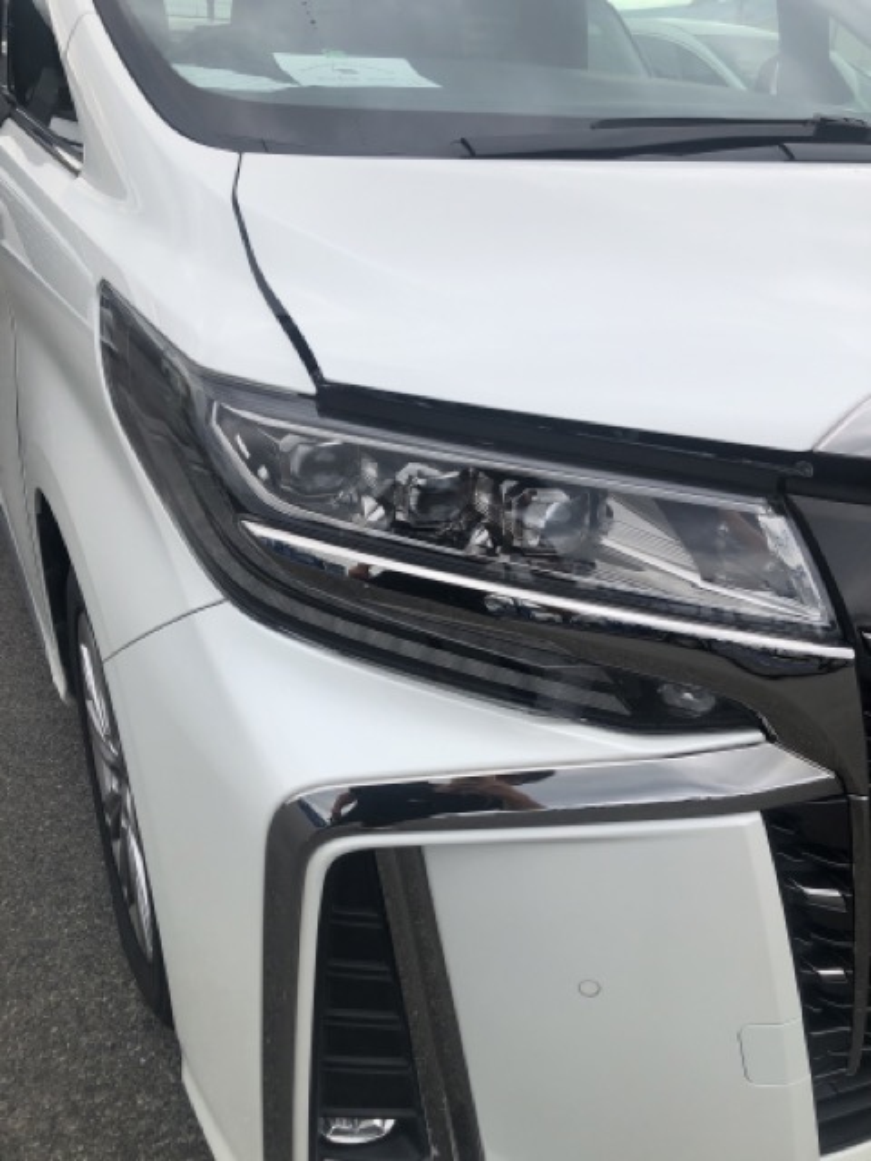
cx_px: 436
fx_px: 939
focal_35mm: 28
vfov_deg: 63.4
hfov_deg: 49.7
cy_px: 580
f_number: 1.8
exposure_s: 1/1230
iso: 20
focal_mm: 3.99
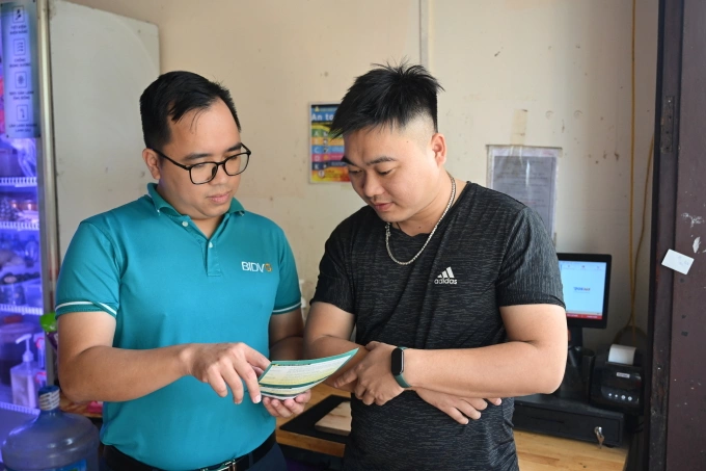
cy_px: 236
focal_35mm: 34
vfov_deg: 38.3
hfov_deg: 55.1
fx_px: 676
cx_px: 353
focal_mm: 34.5
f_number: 4
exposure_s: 1/125
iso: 800
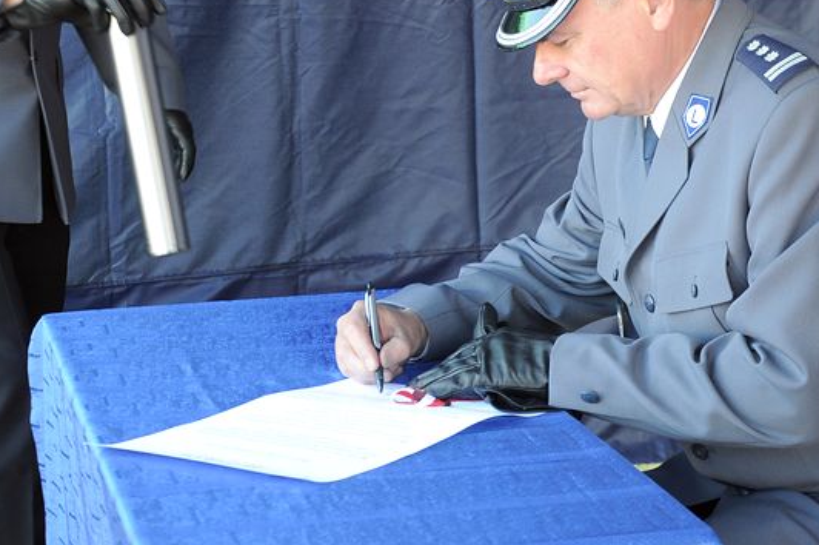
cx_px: 550
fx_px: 2451
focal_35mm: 108
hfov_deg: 18.9
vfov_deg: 12.7
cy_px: 193
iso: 400
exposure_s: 1/50
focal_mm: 45
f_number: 4.8
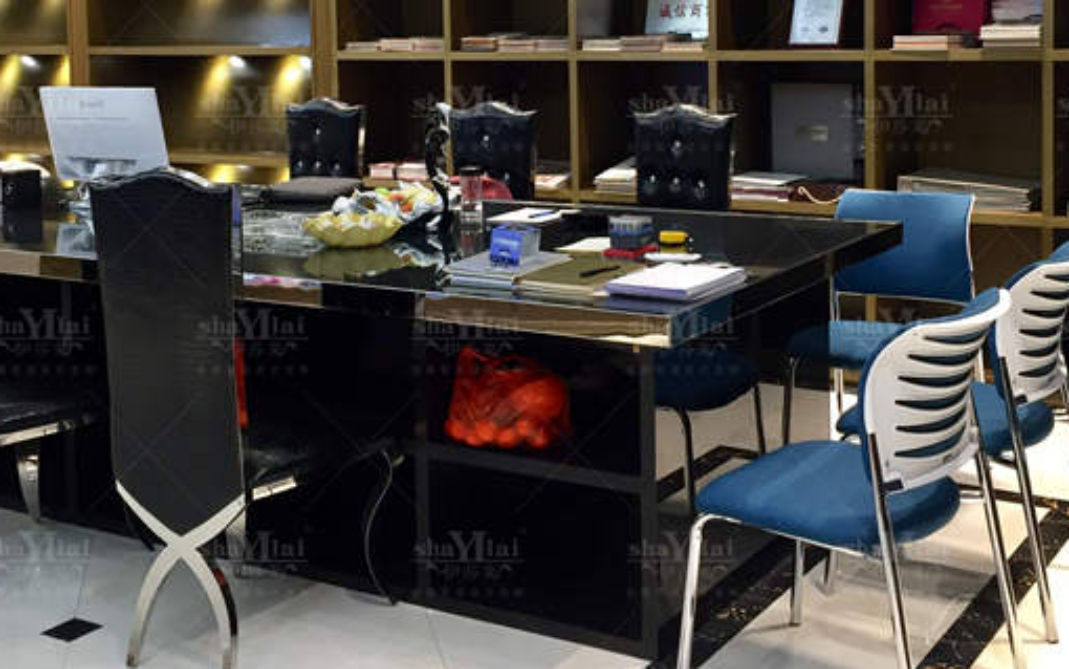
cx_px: 574
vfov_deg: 25.3
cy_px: 115
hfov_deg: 40.3
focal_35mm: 50
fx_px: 1457
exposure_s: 1/33
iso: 80
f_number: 2.2
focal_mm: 4.15
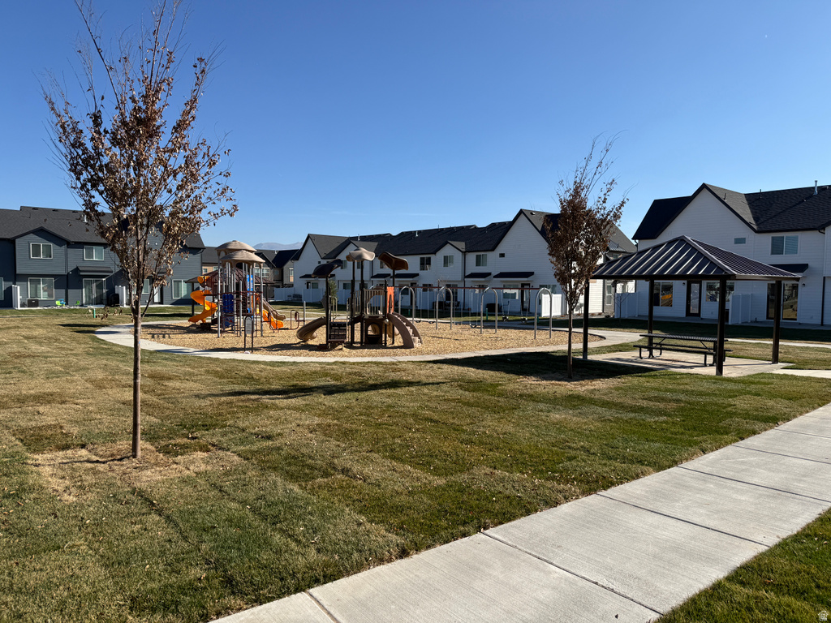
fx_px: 576
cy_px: 312
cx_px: 416
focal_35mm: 24
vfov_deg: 56.8
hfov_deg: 71.6
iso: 80
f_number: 1.78
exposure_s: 1/4673
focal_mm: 6.76
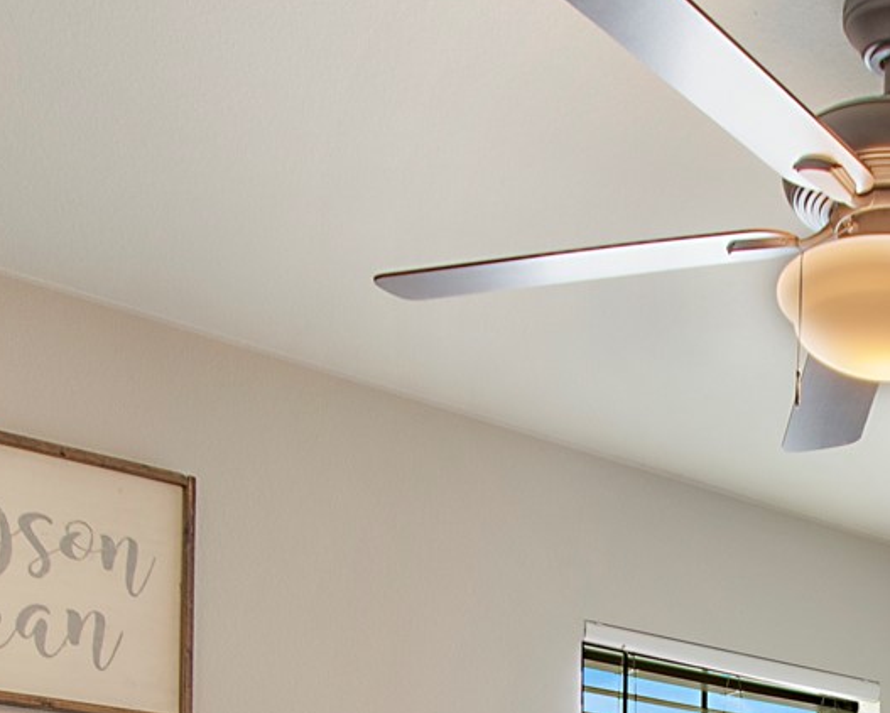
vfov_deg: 22.1
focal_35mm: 58
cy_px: 1042
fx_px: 1528
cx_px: 812
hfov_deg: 30.9
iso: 100
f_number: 5.6
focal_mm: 10
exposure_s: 1/50
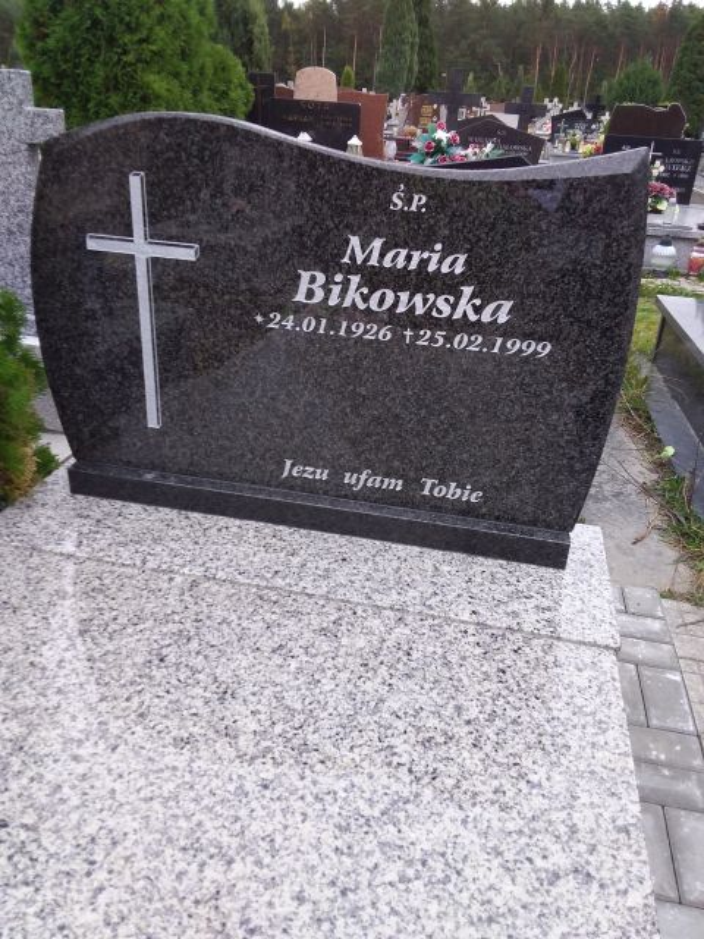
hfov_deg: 49.7
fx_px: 759
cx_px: 352
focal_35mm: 28
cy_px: 470
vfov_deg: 63.4
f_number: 1.9
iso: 50
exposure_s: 1/33
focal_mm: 2.91
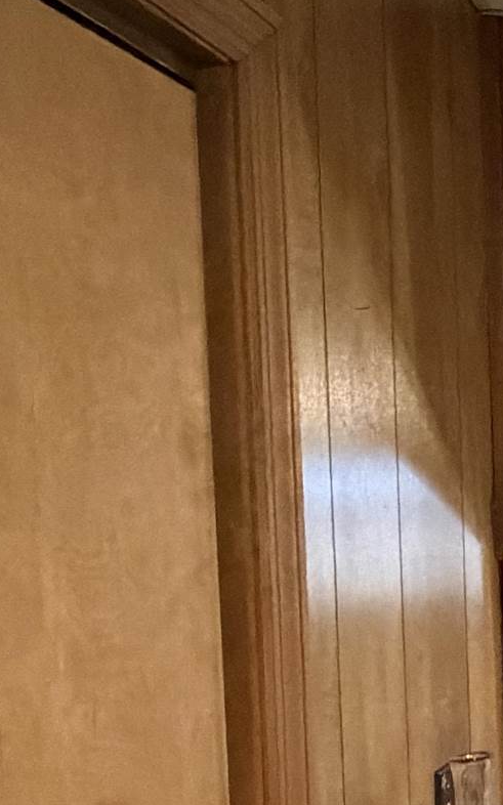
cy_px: 536
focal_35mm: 58
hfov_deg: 14.0
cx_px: 1255
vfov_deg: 34.8
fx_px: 1273
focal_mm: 2.22
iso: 1250
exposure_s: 1/60
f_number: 2.2
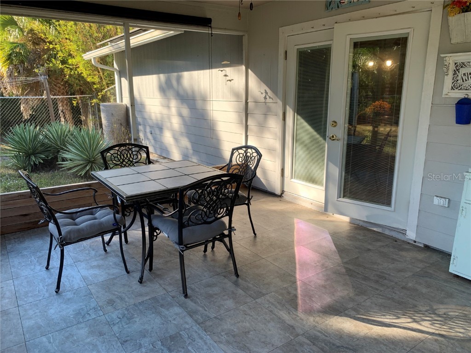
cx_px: 236
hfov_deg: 67.3
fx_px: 354
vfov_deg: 53.1
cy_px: 176
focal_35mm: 26
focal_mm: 4.25
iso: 25
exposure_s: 1/124
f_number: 1.8
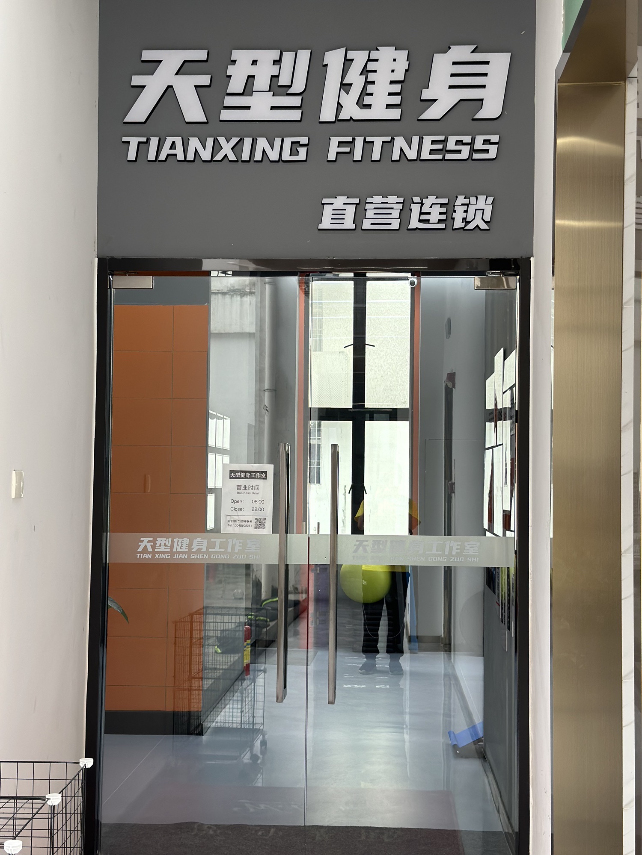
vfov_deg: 39.7
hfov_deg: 30.3
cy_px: 428
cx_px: 321
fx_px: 1187
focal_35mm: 48
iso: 80
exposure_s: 1/198
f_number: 1.78
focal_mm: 6.86
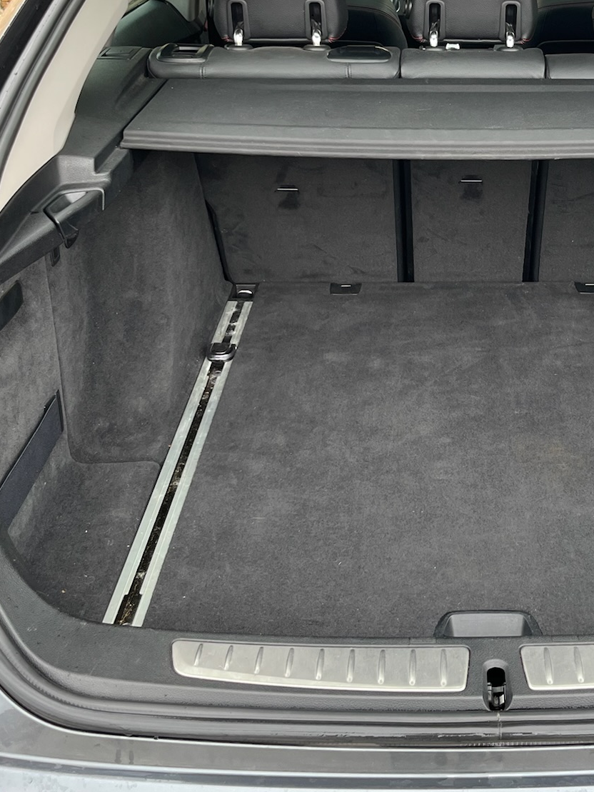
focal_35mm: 48
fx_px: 1098
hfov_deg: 29.6
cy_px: 273
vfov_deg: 39.2
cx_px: 477
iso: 32
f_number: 1.6
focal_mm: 5.1
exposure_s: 1/129
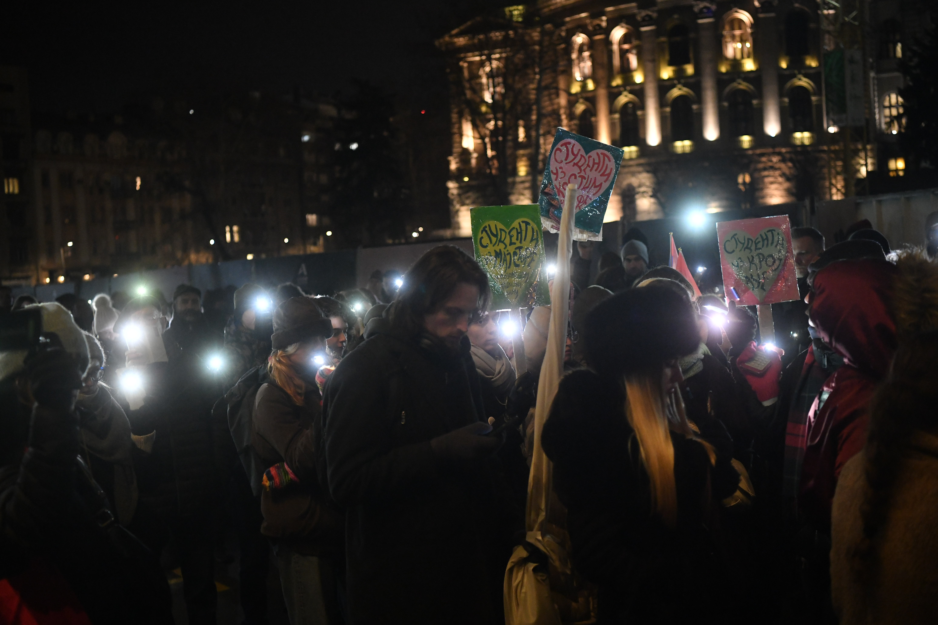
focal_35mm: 48
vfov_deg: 28.1
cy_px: 312
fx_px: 1251
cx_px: 469
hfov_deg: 41.1
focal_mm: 48
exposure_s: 1/125
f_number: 2.8
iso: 5000
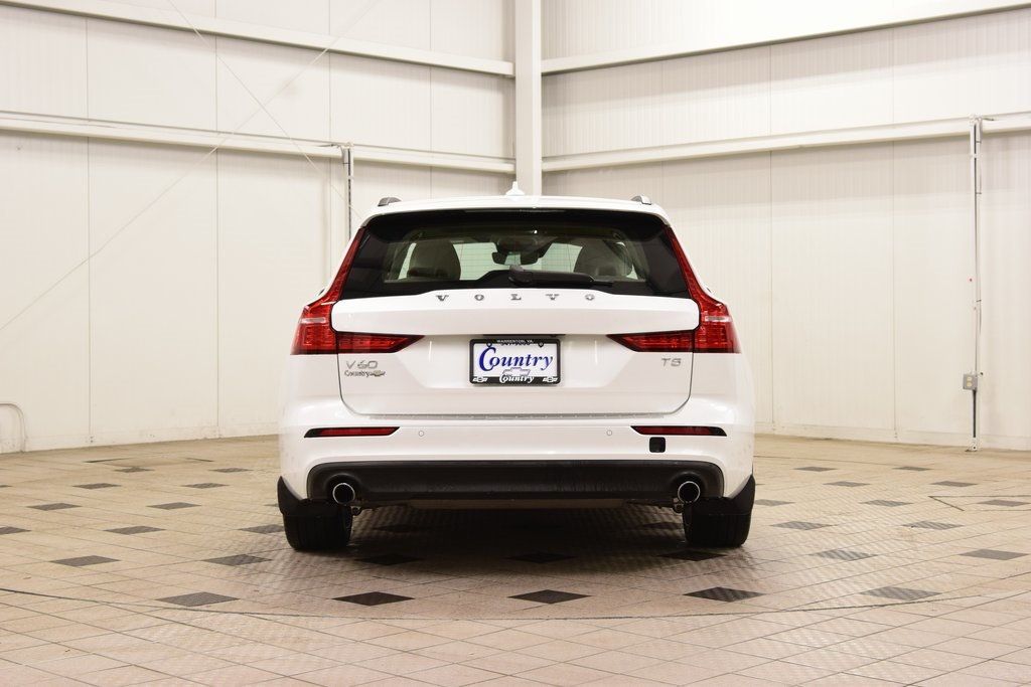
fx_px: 1633
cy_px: 344
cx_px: 516
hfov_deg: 35.0
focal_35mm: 57
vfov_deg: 23.8
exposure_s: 1/30
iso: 800
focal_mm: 38
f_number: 7.1
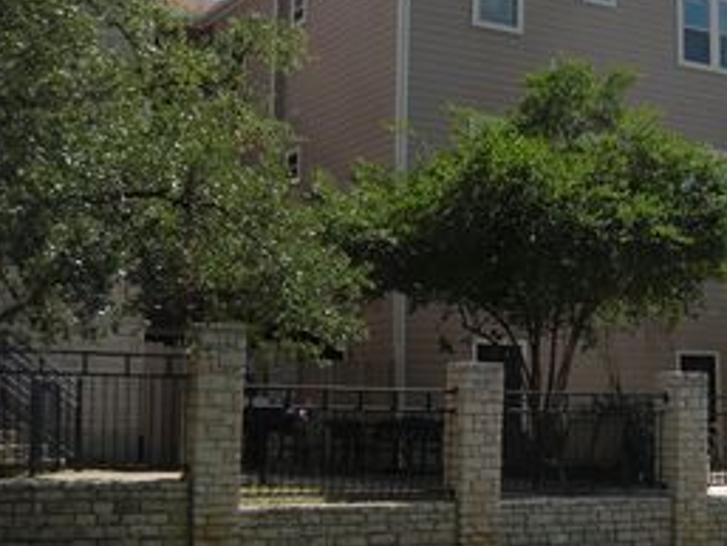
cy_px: 242
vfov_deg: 21.6
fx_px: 1429
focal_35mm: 68
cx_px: 668
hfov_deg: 27.4
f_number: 3.8
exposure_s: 1/750
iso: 64
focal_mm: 5.9
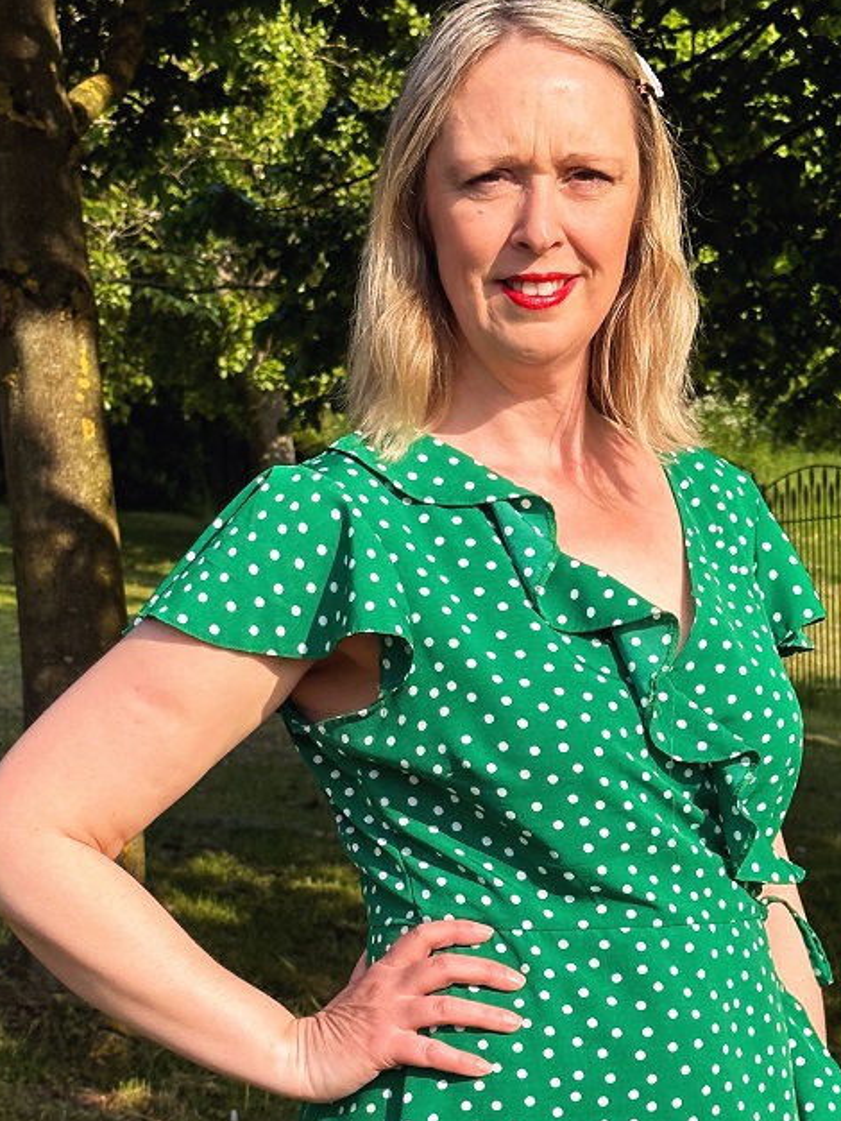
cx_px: 503
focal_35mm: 92
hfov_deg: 16.1
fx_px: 2978
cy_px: 881
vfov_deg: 21.1
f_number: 1.78
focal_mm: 6.86
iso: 64
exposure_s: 1/3058
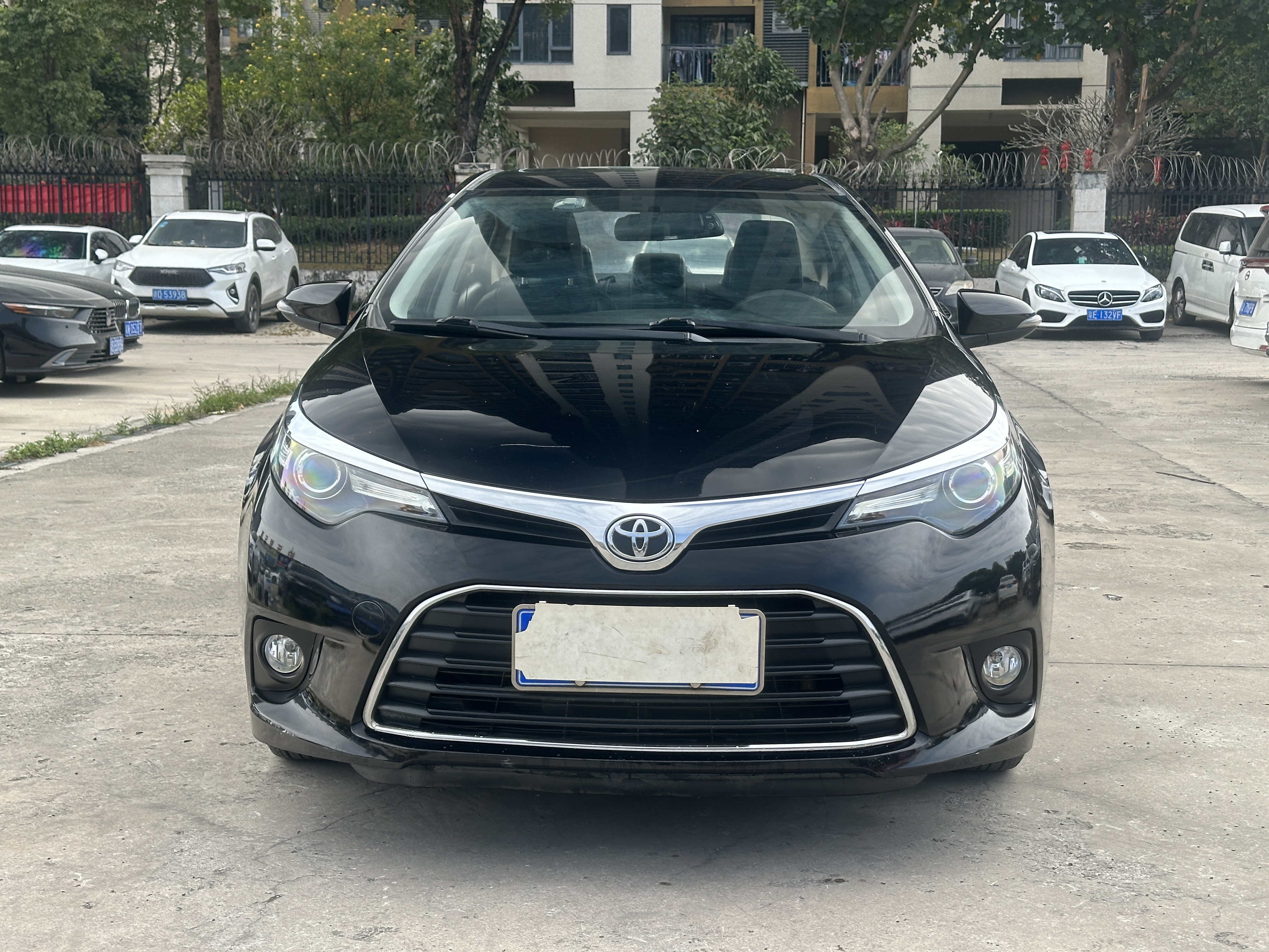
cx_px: 634
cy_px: 476
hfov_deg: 39.7
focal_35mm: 48
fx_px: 1760
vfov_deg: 30.3
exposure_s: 1/594
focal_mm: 6.86
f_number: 1.78
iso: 64
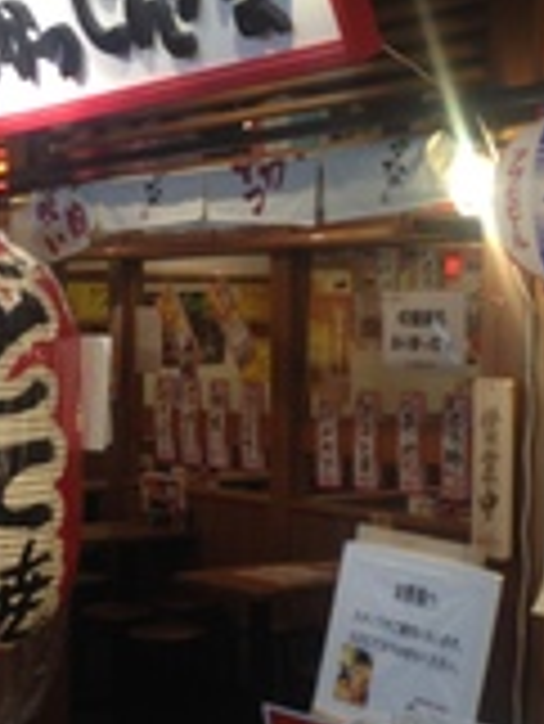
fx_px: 1716
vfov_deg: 23.7
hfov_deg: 17.9
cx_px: 139
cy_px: 499
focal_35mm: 82
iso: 64
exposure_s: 1/20
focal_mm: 4.12
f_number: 2.4
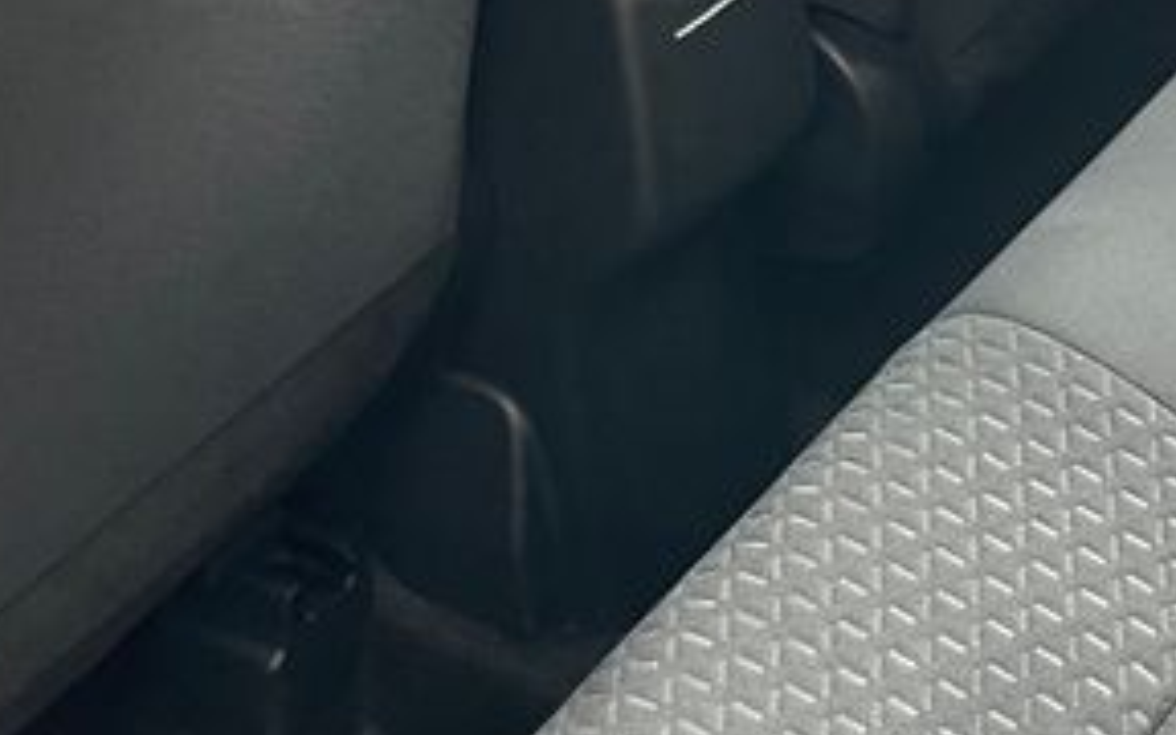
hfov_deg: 20.2
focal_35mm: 98
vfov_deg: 13.3
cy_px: 118
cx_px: 1311
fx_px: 3141
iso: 200
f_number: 1.6
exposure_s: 1/60
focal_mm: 5.1
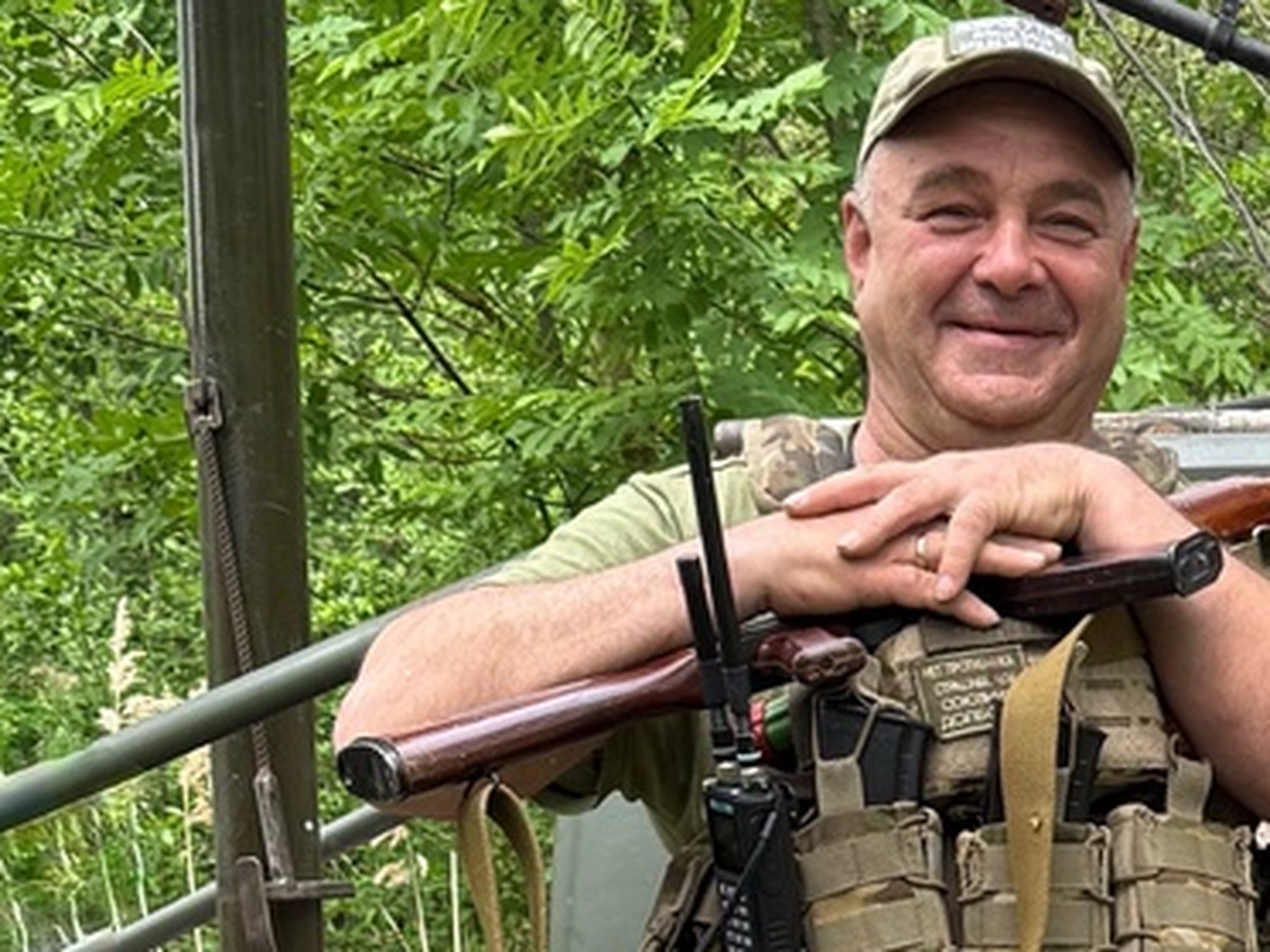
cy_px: 775
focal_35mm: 66
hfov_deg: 27.5
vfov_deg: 21.9
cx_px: 1301
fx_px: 2421
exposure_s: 1/660
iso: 80
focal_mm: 6.76
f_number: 1.78
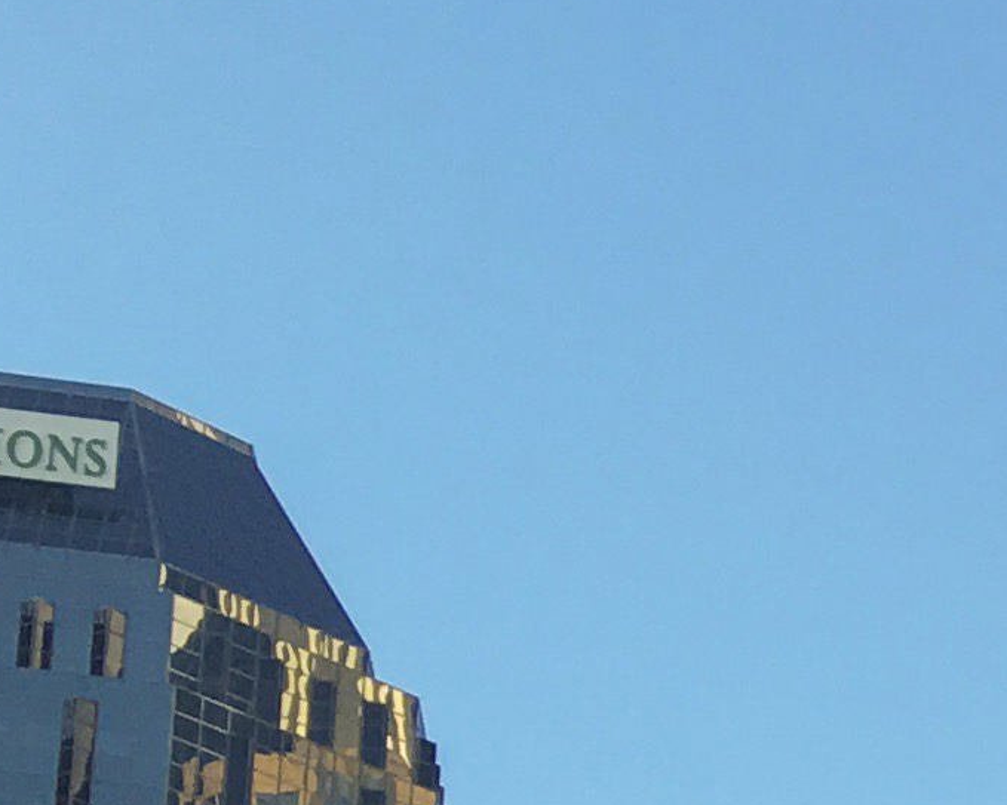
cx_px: 2756
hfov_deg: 9.6
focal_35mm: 168
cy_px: 1772
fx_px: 5006
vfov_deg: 8.6
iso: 25
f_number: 2.2
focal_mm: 4.15
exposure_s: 1/400
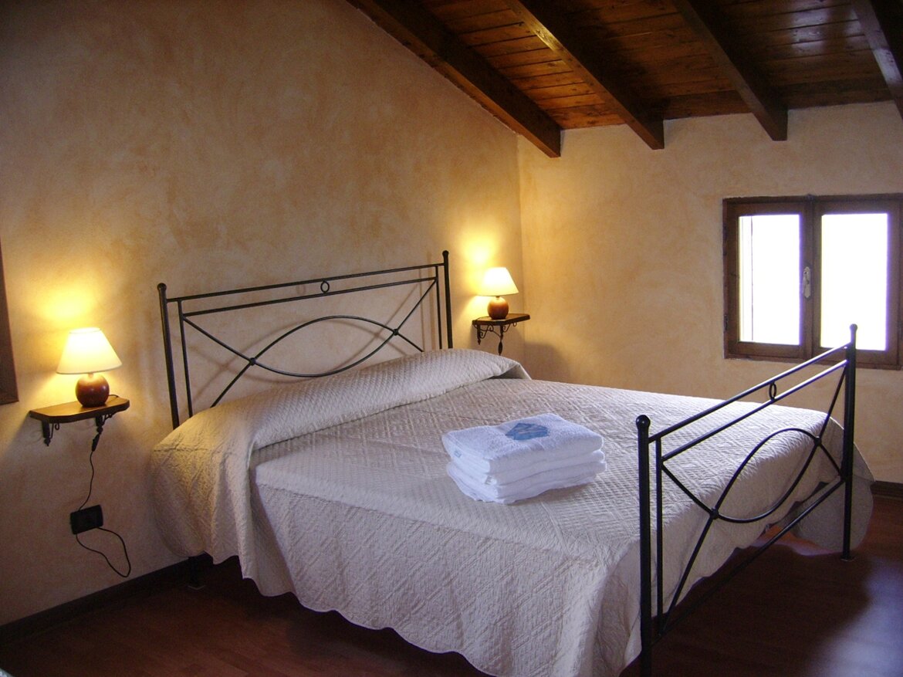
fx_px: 913
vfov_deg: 40.7
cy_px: 338
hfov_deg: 52.6
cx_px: 452
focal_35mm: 35
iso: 200
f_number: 2.8
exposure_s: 1/30
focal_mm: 5.95
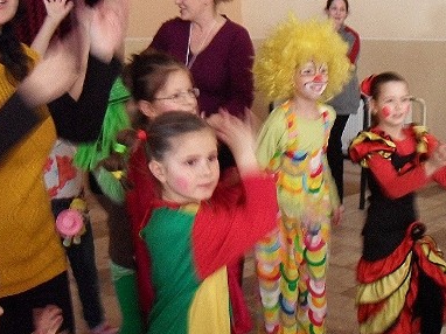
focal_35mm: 55
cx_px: 340
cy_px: 187
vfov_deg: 26.5
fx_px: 708
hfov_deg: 34.2
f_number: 2.8
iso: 320
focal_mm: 6.2
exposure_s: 1/15
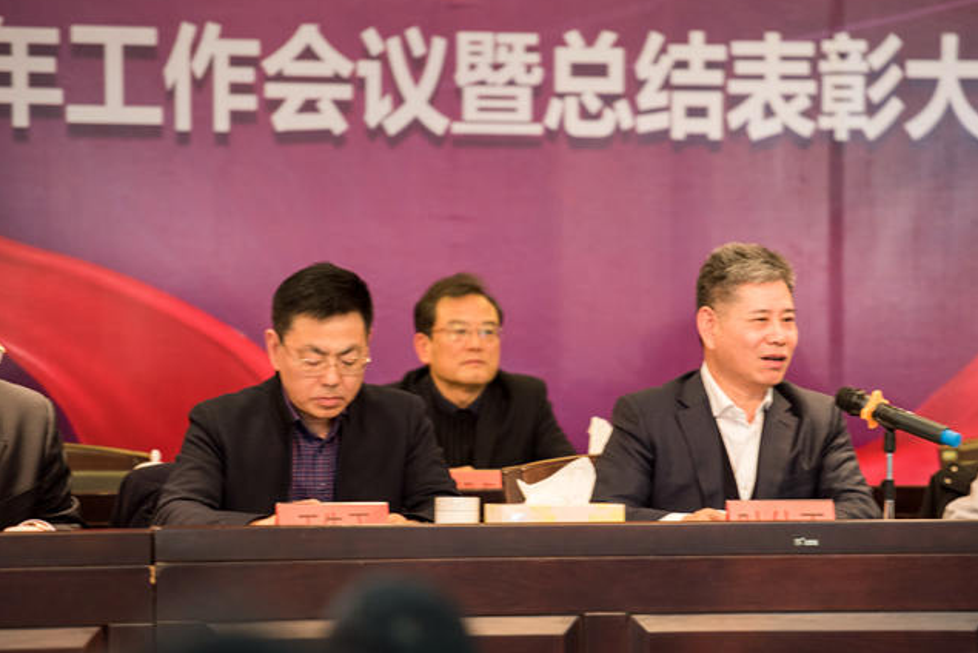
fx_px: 6332
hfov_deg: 8.8
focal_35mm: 233
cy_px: 388
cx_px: 613
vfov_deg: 5.9
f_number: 2.8
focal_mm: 185
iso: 1000
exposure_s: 1/40
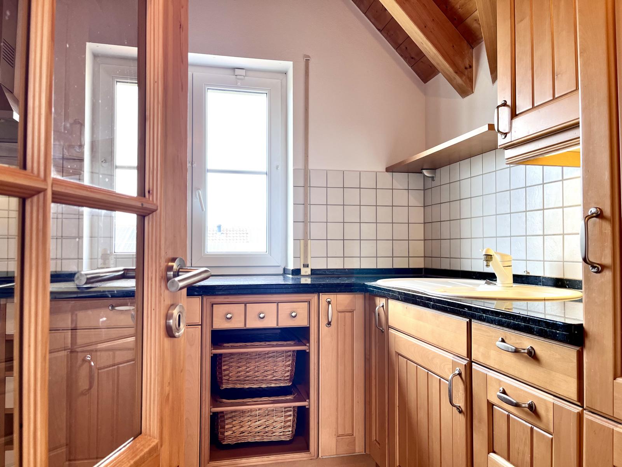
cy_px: 234
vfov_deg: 53.1
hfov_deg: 67.3
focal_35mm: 26
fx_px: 467
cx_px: 311
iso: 40
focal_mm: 5.1
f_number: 1.6
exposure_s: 1/100
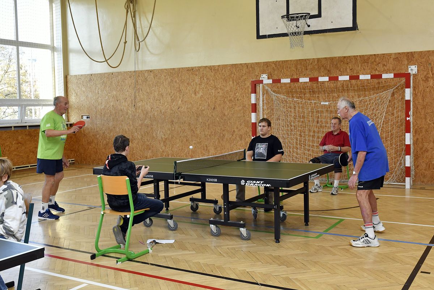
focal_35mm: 40
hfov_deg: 47.9
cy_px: 145
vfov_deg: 33.0
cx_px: 217
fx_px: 488
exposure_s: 1/250
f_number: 6.3
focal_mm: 27
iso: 1250
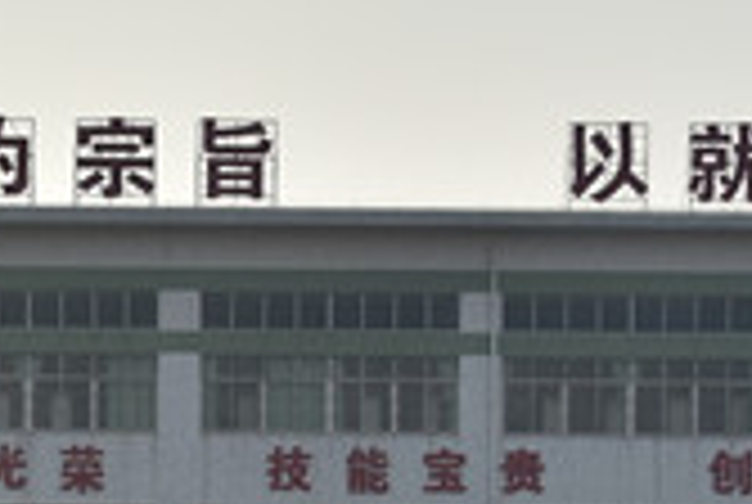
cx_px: -446
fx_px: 4081
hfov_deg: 10.1
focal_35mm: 195
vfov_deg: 6.9
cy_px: 871
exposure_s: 1/1250
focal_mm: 32
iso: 200
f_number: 5.6
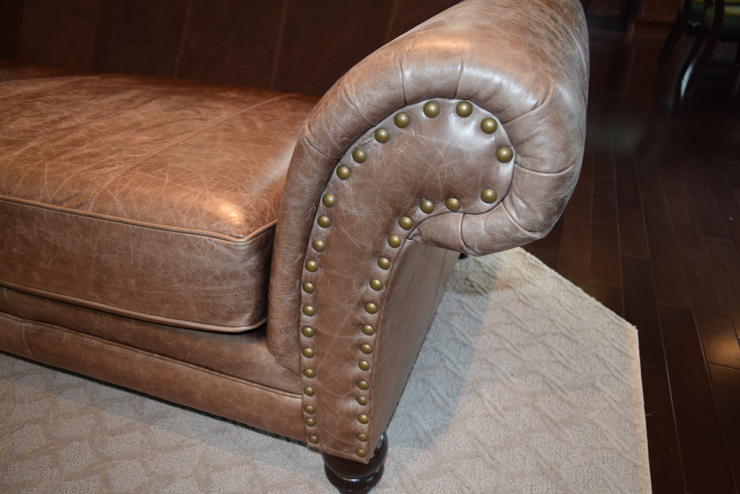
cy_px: 247
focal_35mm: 27
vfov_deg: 48.0
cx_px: 370
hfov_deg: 67.3
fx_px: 555
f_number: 4
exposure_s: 1/60
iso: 800
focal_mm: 18
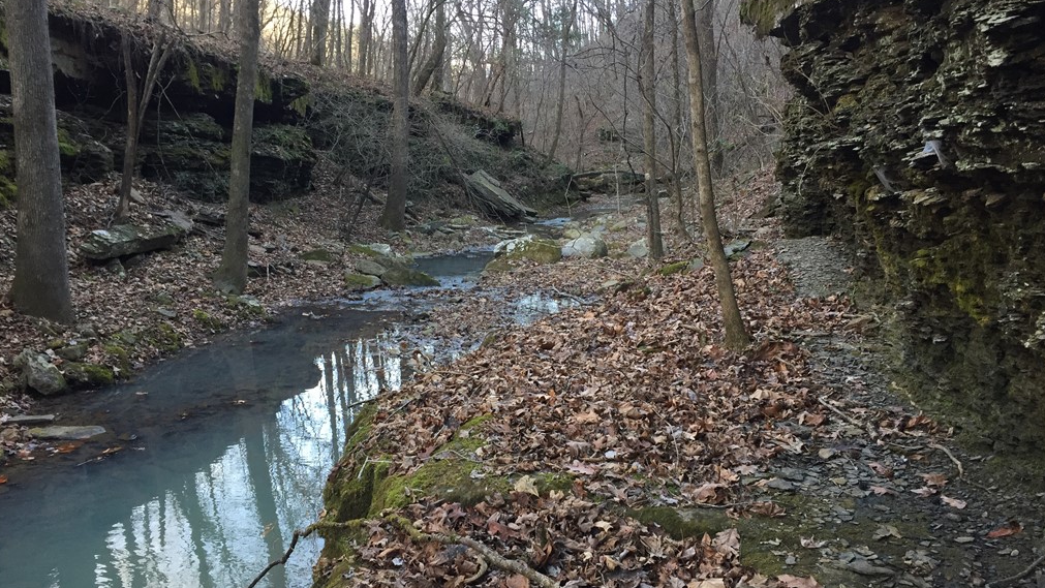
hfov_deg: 61.0
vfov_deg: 36.7
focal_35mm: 32
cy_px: 317
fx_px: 887
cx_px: 521
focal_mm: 4.15
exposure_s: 1/30
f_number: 2.2
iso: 32
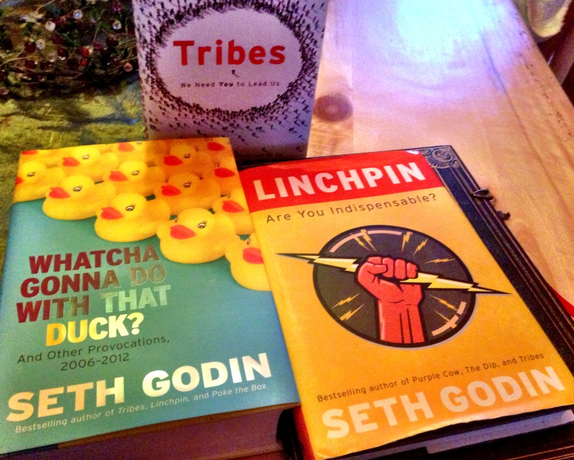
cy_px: 229
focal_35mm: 35
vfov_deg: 42.2
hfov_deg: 51.5
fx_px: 595
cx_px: 276
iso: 800
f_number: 2.4
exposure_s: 1/15
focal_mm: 4.13
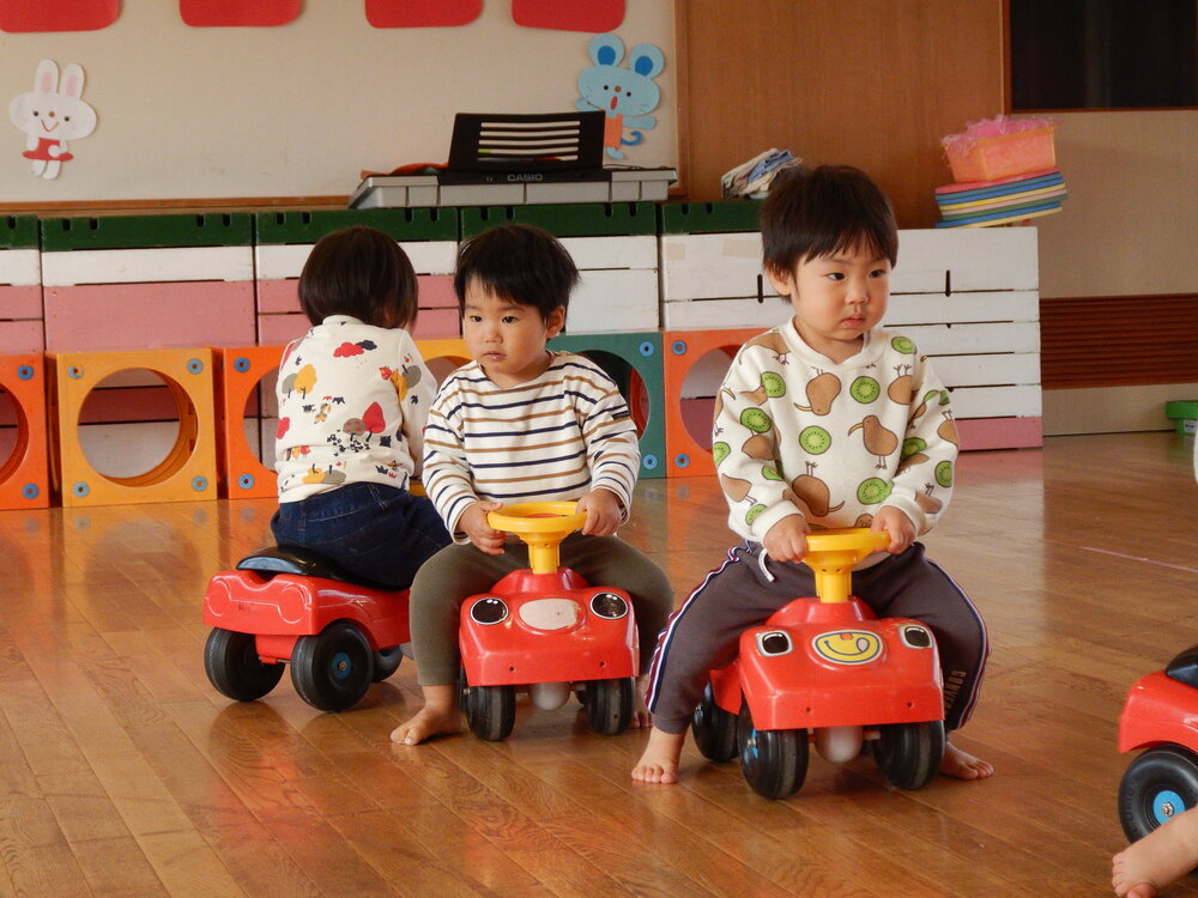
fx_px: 2942
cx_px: 599
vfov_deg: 17.4
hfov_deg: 23.0
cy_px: 449
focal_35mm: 85
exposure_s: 1/60
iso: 125
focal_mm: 15.3
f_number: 4.7
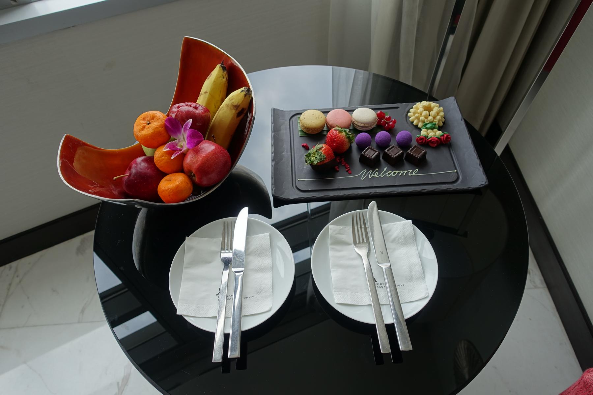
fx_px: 395
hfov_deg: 73.7
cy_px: 198
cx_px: 296
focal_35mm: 24
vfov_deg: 53.1
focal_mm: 8.8
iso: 125
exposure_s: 1/80
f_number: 3.2
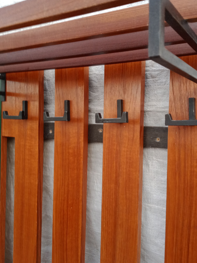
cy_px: 125
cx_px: 107
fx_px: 258
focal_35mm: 34
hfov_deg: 41.8
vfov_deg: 53.9
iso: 147
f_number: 2
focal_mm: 3.54
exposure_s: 1/33.3
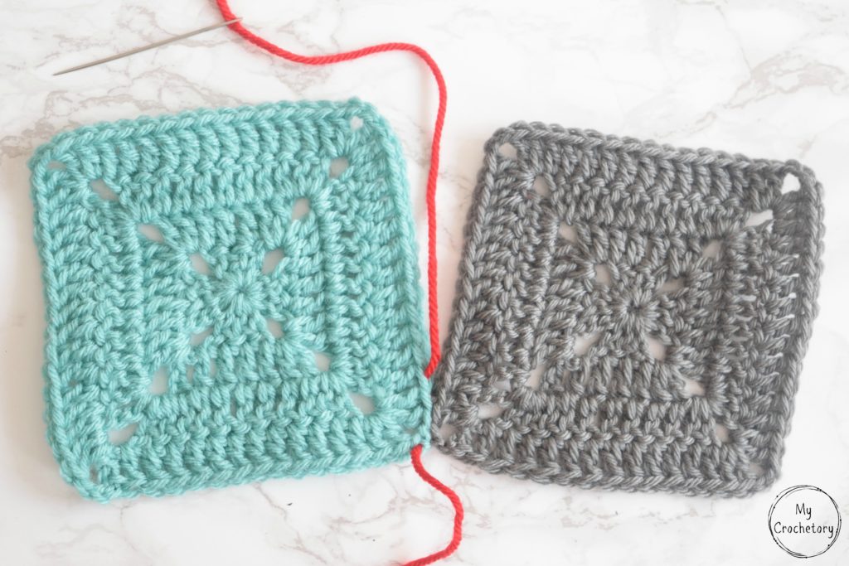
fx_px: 1946
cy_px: 283
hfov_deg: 24.6
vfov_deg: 16.6
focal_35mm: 82
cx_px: 424
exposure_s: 1/30
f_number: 5.6
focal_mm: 55
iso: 400
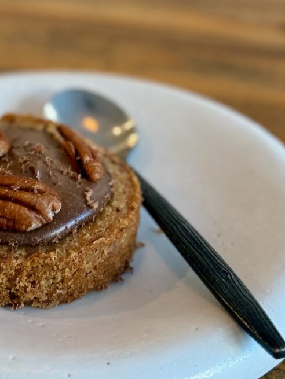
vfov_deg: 26.0
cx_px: 28
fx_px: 823
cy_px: 191
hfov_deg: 19.3
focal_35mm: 75
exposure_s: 1/50
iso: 50
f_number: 1.78
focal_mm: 6.76
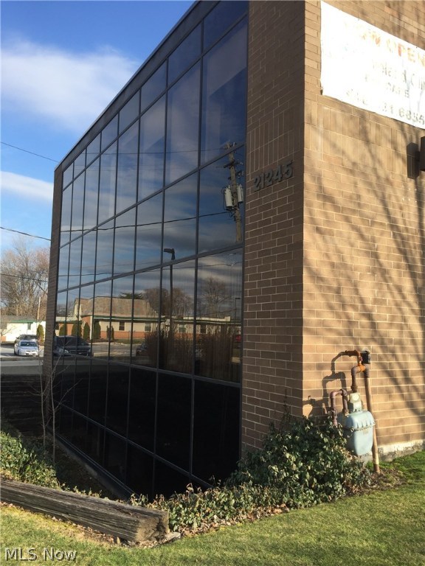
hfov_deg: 48.2
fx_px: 475
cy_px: 283
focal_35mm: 29
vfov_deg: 61.7
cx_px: 212
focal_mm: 4.15
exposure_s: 1/898
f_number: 2.2
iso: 32
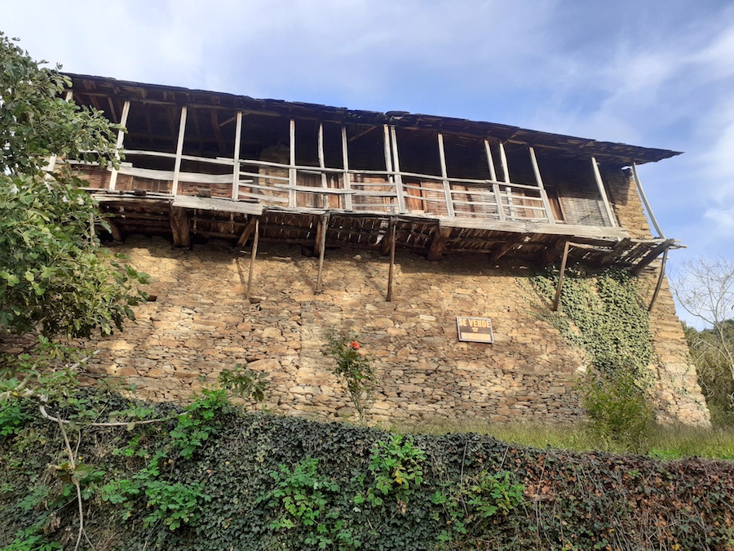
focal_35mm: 27
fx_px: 573
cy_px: 276
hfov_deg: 65.3
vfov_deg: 51.4
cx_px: 367
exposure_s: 1/321
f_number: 1.9
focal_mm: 3.6
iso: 40
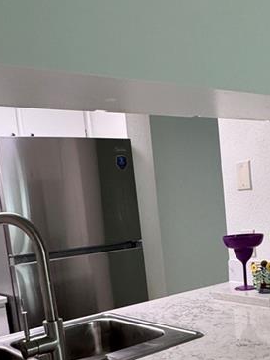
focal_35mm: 46
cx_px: 194
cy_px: 275
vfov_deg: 40.0
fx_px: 478
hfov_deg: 31.1
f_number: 2.2
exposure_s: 1/120
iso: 250
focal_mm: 2.22
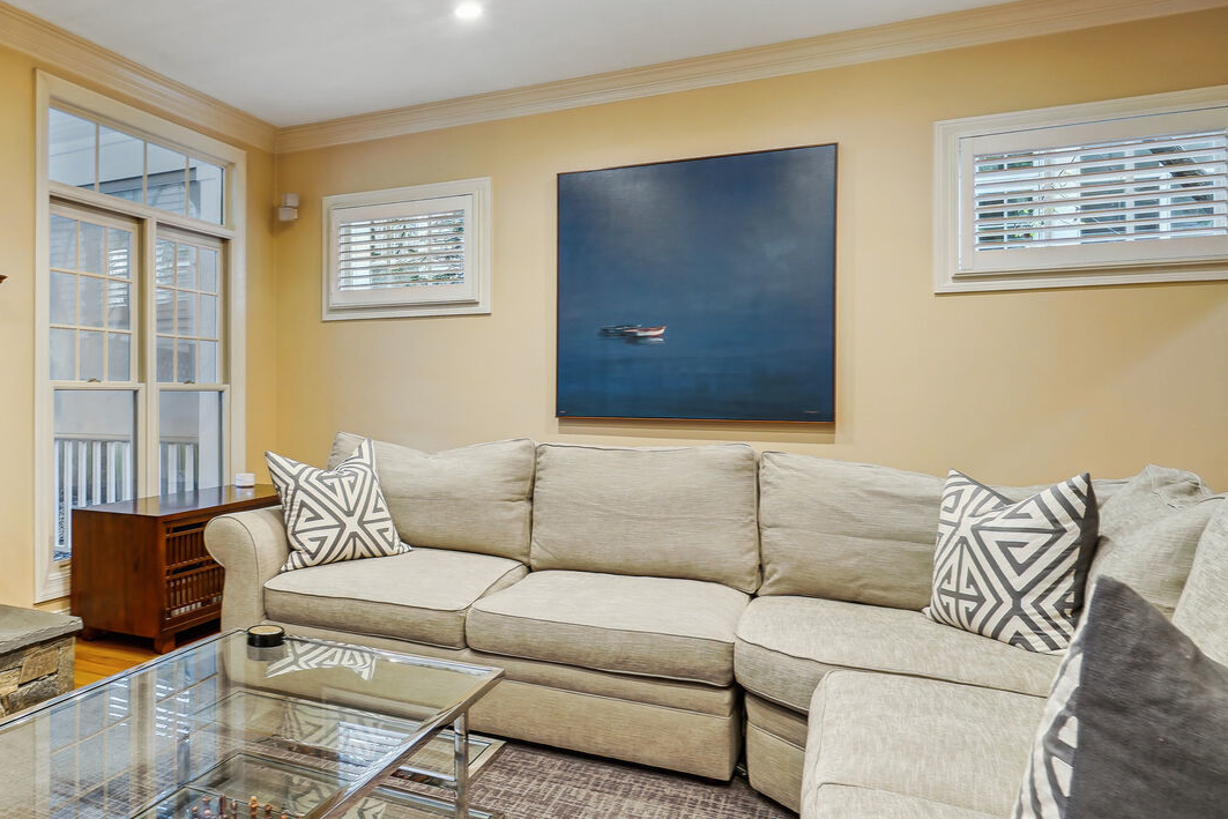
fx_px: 887
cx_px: 308
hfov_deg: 65.2
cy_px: 375
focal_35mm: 26
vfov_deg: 49.5
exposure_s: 1/2
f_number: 8
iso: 200
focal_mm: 16
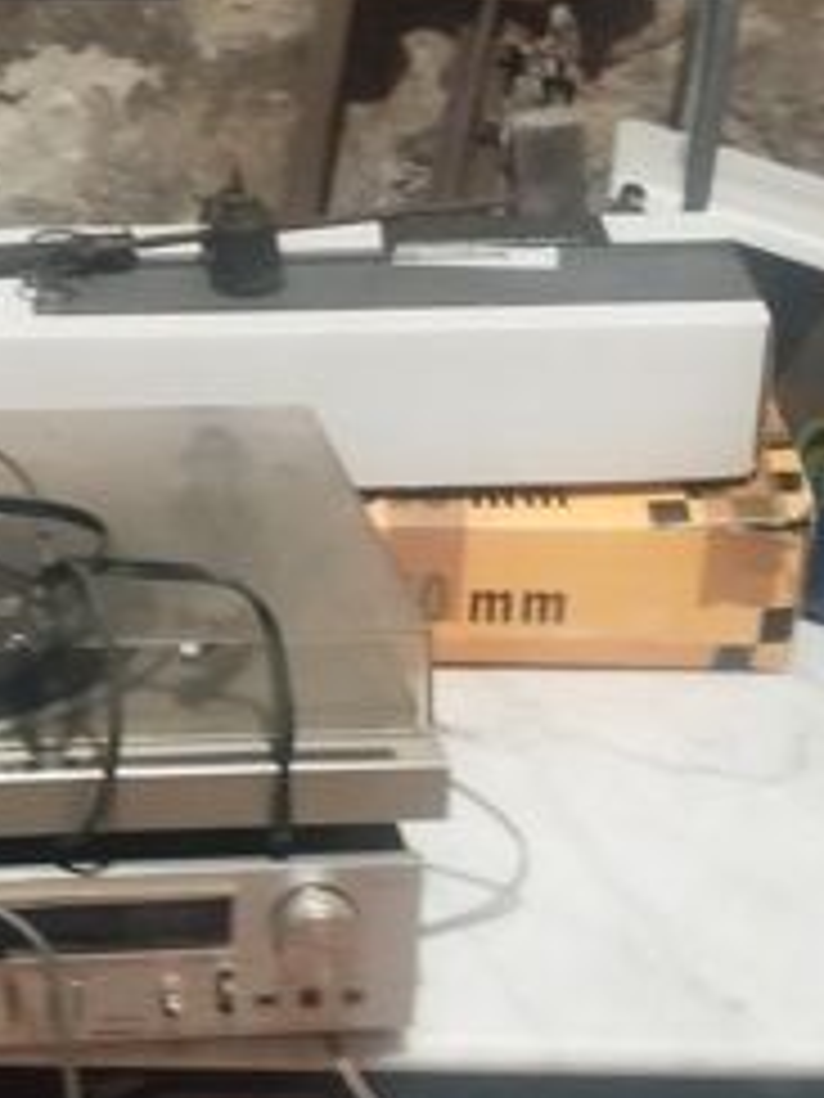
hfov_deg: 22.8
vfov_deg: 30.7
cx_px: 108
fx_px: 2000
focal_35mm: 63
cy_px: 554
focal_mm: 5.89
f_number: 1.89
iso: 4300
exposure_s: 1/14.3
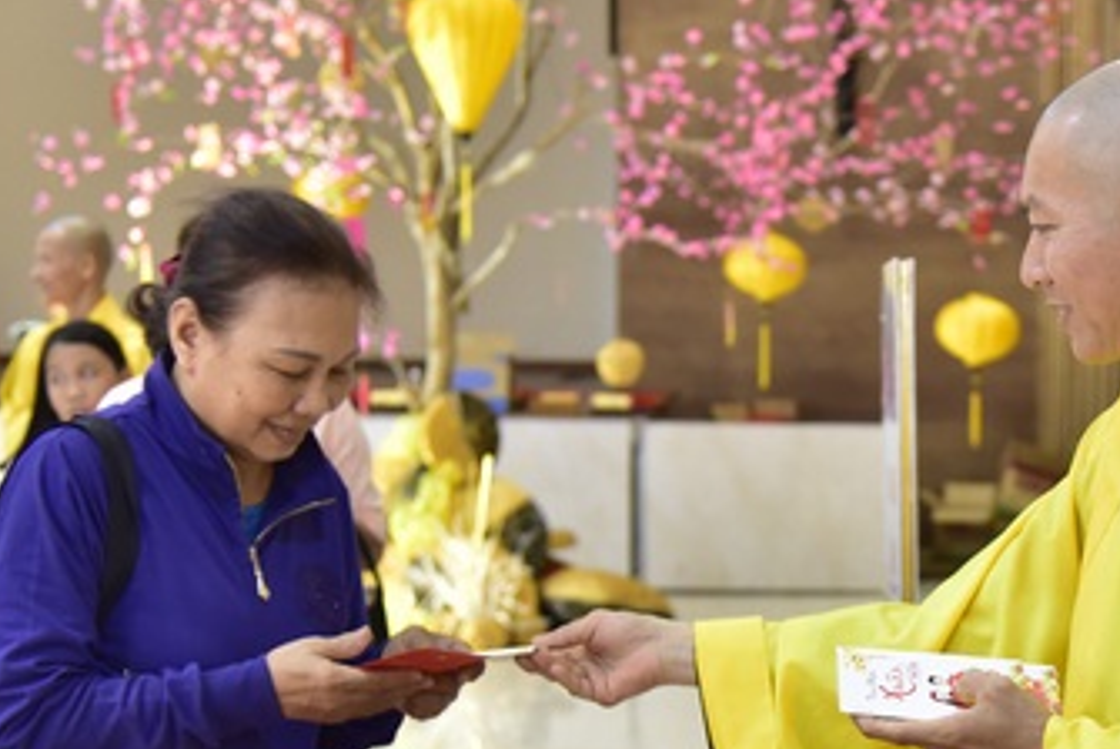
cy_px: 689
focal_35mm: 93
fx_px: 2896
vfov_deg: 14.6
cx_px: 939
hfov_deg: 21.5
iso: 1600
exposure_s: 1/60
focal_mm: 48
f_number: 4
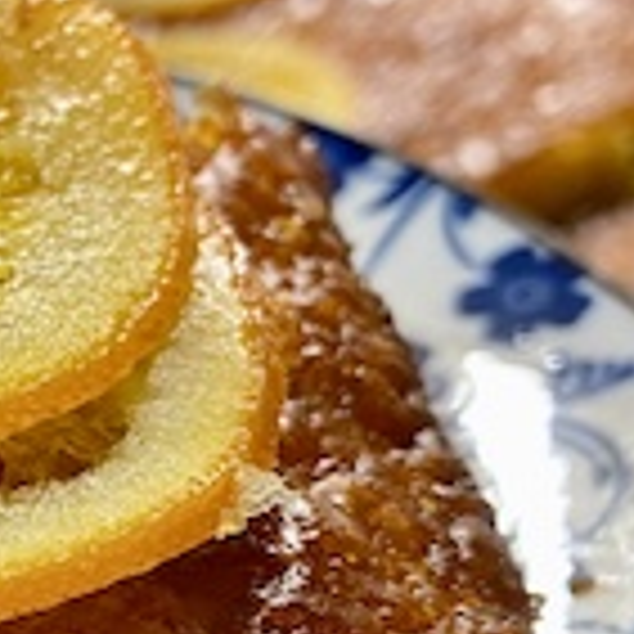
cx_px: -238
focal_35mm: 98
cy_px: 513
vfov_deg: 17.6
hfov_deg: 16.6
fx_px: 2031
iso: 160
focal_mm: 4.25
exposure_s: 1/50
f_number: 1.8
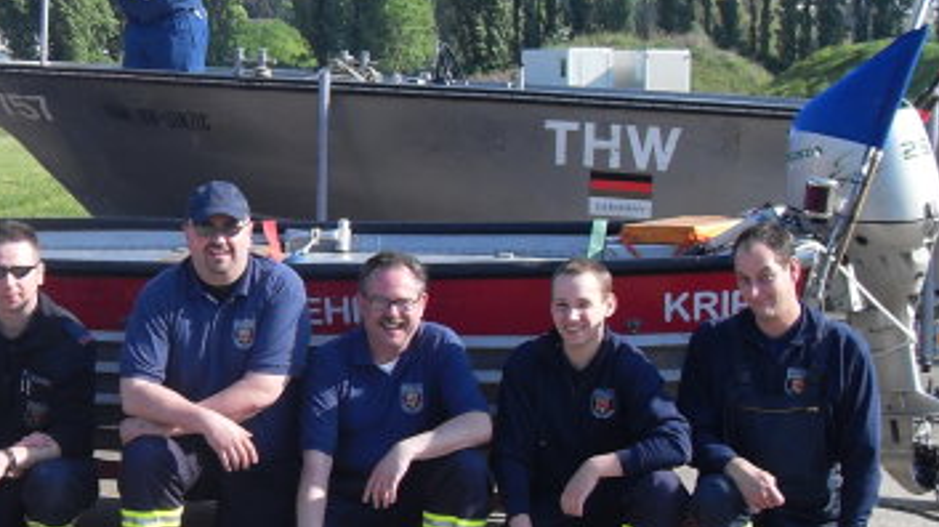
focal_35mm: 84
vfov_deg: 14.4
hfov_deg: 25.0
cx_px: 231
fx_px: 2090
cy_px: 290
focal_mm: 6.3
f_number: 7
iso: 80
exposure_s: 1/90
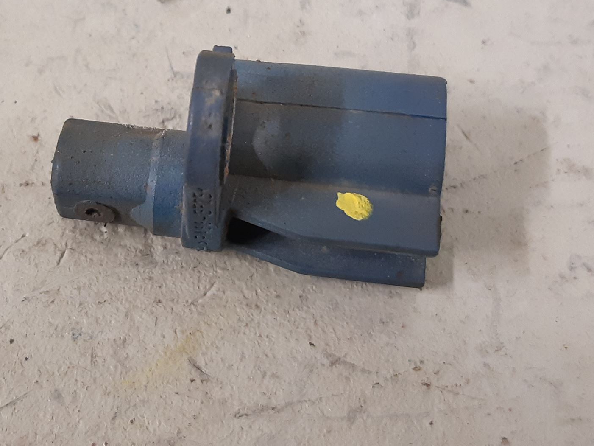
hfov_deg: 48.1
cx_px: 196
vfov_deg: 37.6
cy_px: 181
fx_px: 652
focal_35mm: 38
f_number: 1.7
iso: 200
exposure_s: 1/25
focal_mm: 3.93
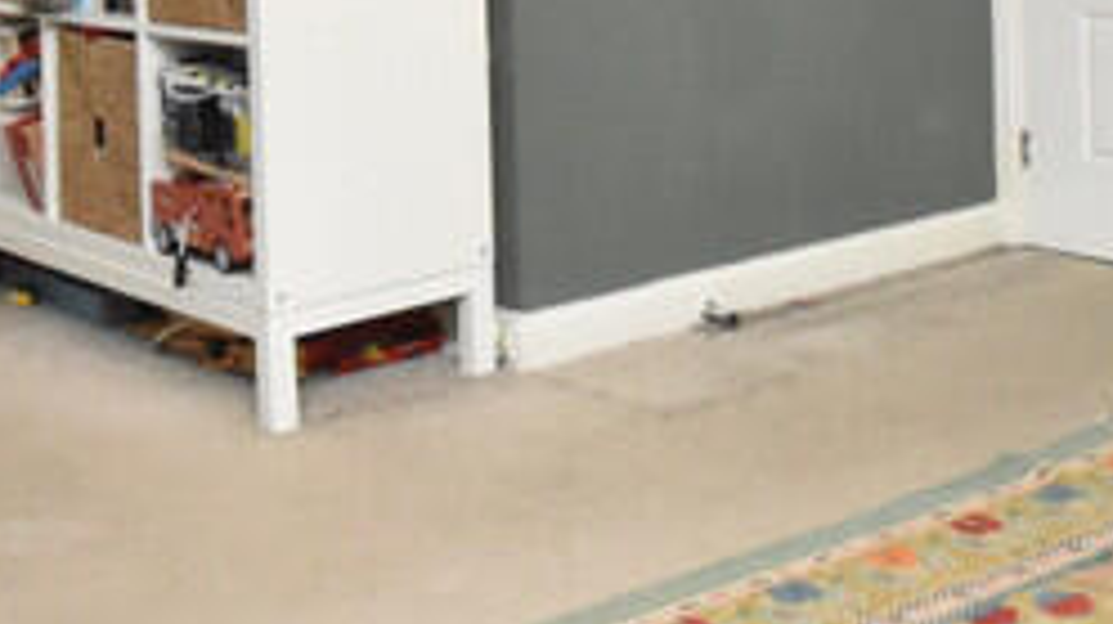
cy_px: -388
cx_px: 808
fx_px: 1917
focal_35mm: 65
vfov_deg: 16.4
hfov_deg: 31.9
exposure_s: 1/60
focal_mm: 10
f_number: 10
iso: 2800
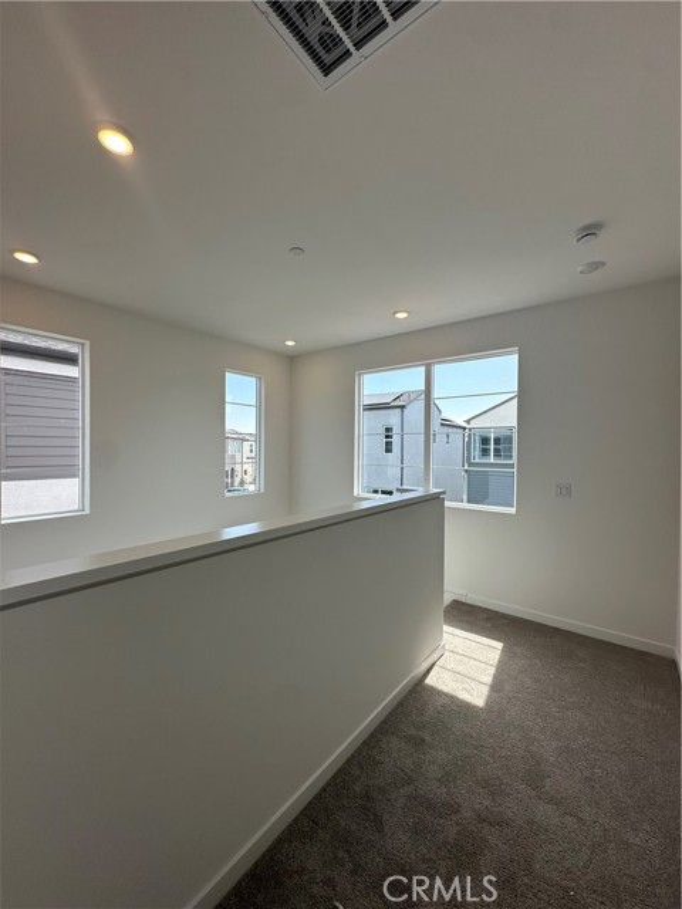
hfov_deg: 85.7
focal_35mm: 14
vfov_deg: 102.1
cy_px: 454
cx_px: 341
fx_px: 368
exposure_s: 1/396
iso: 40
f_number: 2.2
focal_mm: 2.22
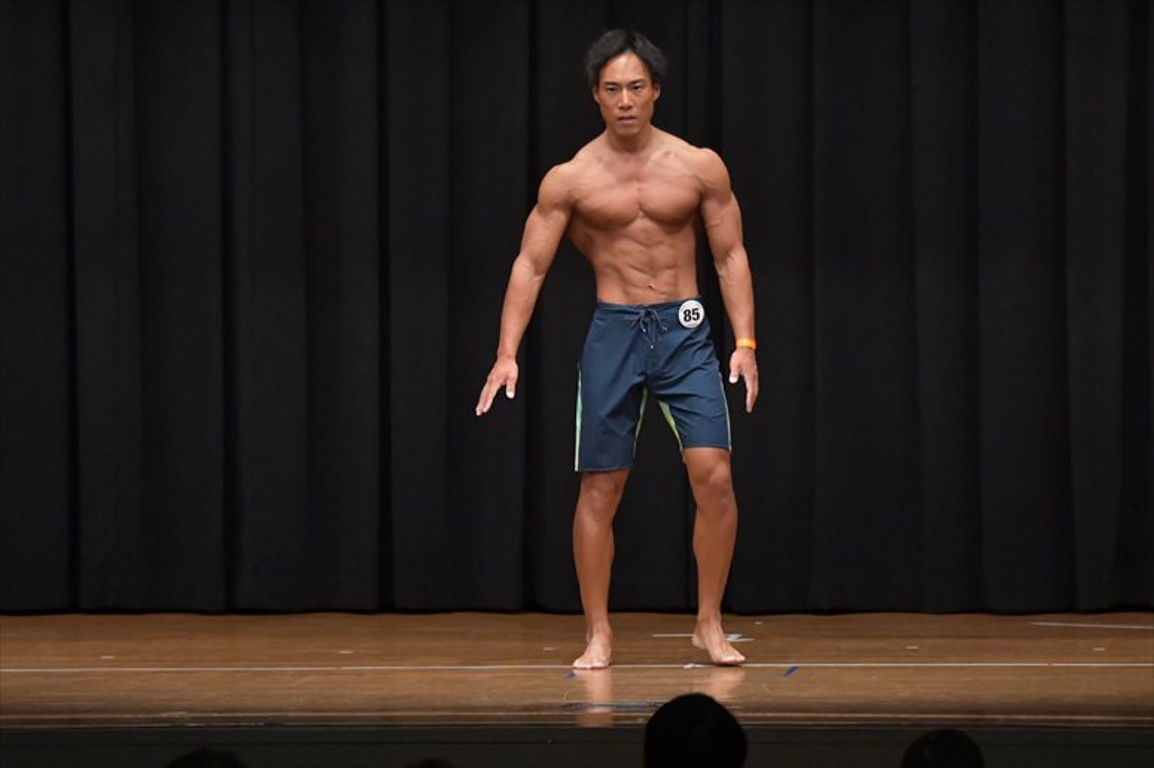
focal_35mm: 217
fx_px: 6953
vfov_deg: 6.3
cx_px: 577
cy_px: 384
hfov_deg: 9.5
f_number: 5.6
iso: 6400
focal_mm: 145
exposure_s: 1/400
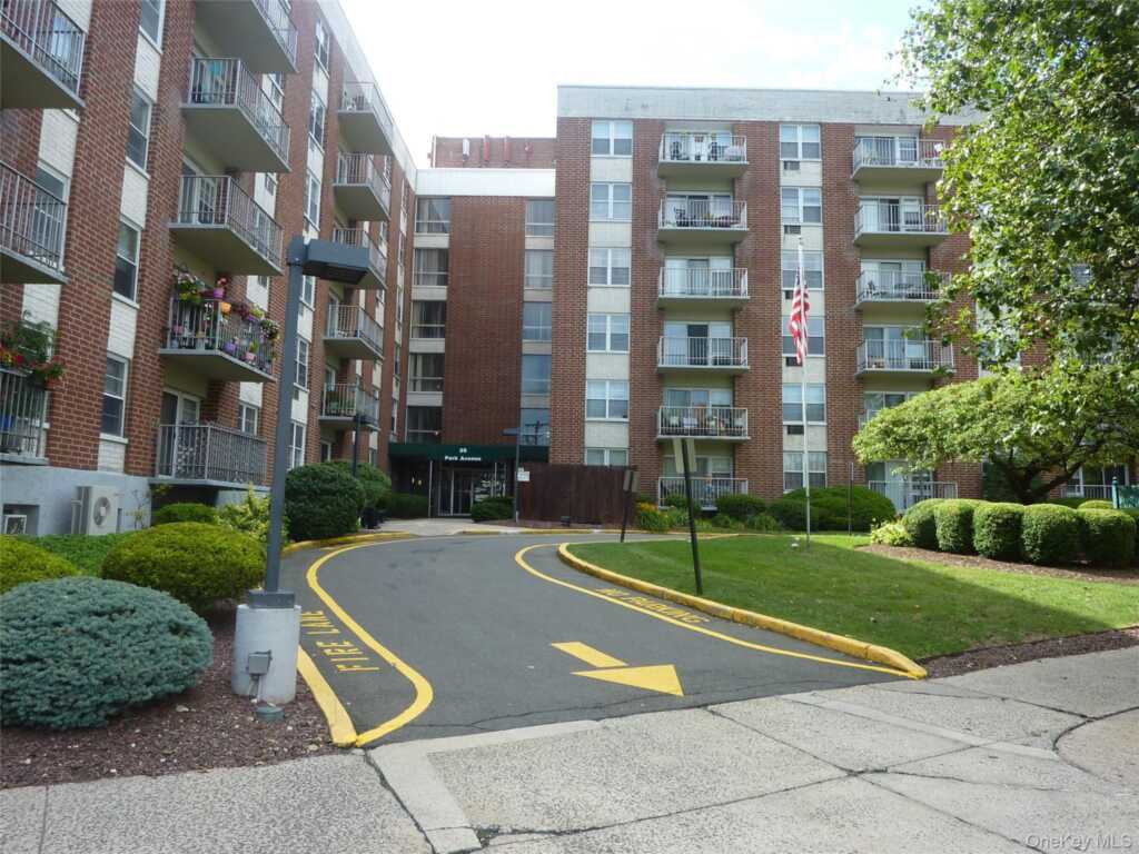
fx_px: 823
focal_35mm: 25
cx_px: 570
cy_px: 427
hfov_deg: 69.4
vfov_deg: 54.9
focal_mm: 4.1
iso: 80
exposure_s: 1/200
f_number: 4
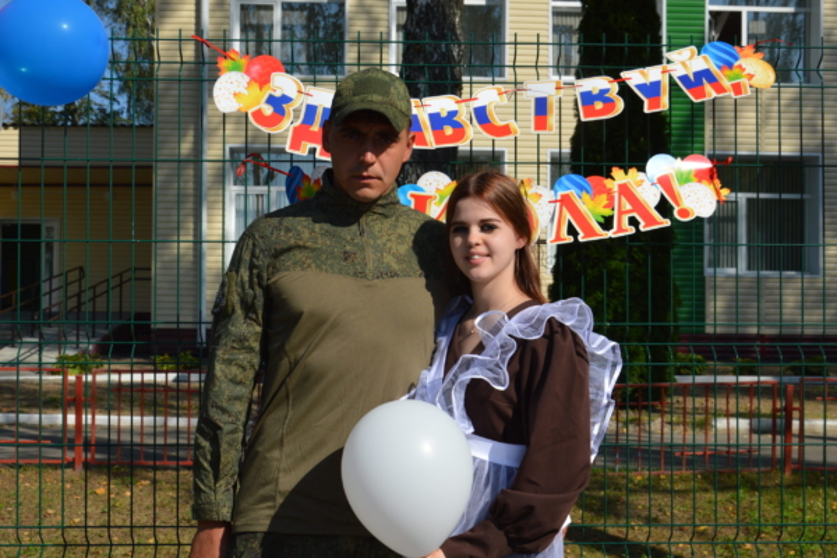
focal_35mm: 57
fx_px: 1325
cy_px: 279
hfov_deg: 35.1
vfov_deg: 23.8
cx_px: 418
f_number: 9
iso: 100
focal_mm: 38
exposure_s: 1/320
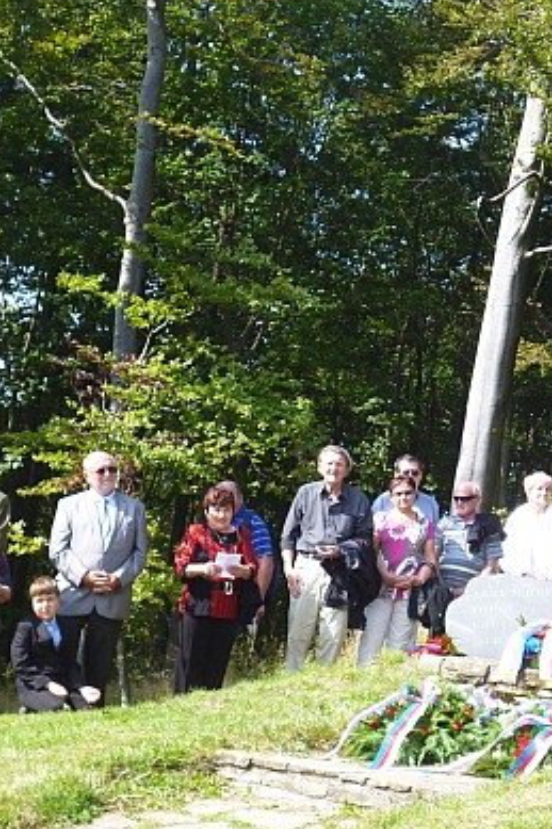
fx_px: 1957
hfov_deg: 16.0
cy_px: 430
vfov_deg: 23.9
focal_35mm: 85
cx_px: 390
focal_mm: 9.5
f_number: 3.8
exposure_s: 1/250
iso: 100
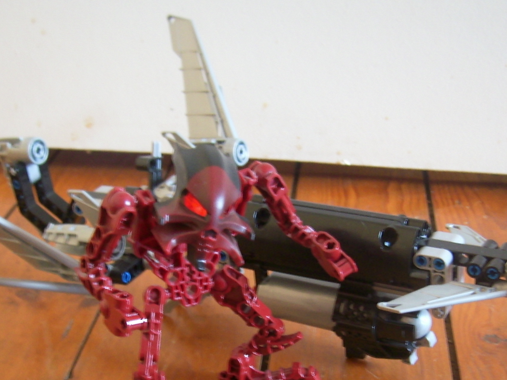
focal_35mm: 58
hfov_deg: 33.2
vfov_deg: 25.0
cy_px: 272
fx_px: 849
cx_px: 265
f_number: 2.8
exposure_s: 1
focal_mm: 5.99
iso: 50
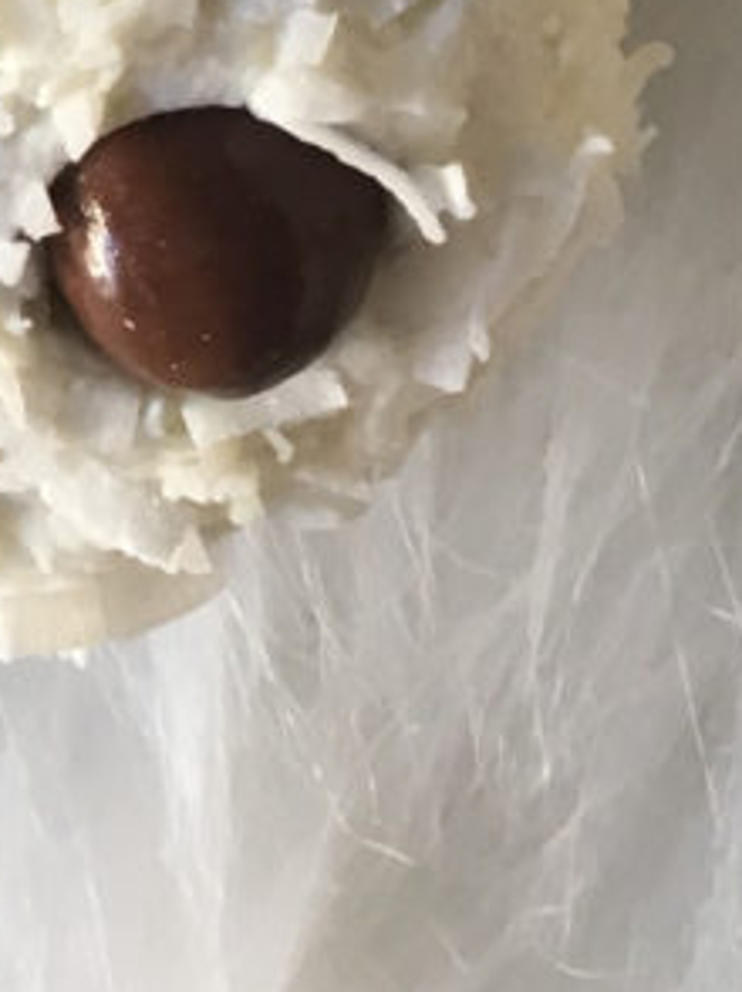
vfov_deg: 11.6
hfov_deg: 9.1
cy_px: -925
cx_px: -668
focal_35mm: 154
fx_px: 4408
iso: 40
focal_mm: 4.15
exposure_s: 1/33
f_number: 2.2
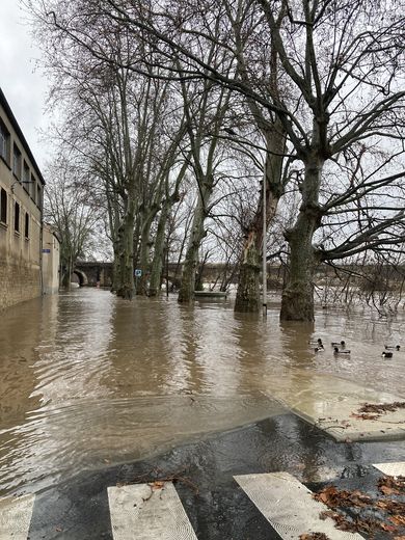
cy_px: 270
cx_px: 202
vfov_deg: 63.4
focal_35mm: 28
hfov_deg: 49.7
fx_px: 437
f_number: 1.8
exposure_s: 1/60
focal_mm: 3.99
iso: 125
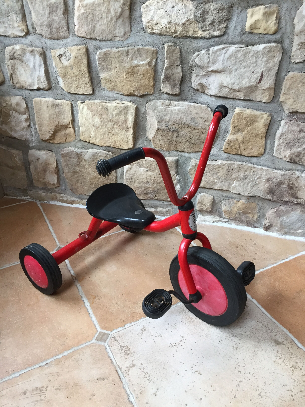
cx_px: 152
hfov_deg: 48.2
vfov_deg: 61.7
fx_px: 341
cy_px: 204
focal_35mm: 29
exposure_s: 1/33
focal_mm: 4.15
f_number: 2.2
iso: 64
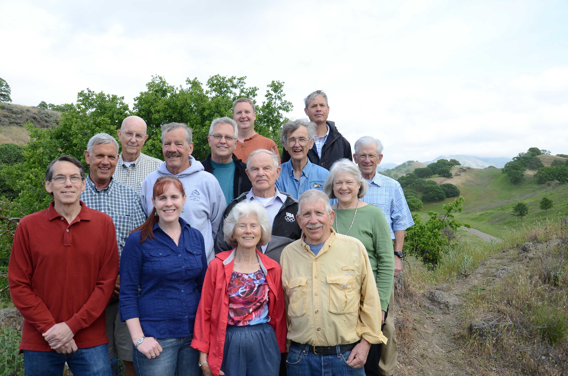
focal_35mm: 33
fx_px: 520
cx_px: 284
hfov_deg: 57.3
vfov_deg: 39.8
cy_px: 188
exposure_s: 1/160
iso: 100
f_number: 8
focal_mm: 22
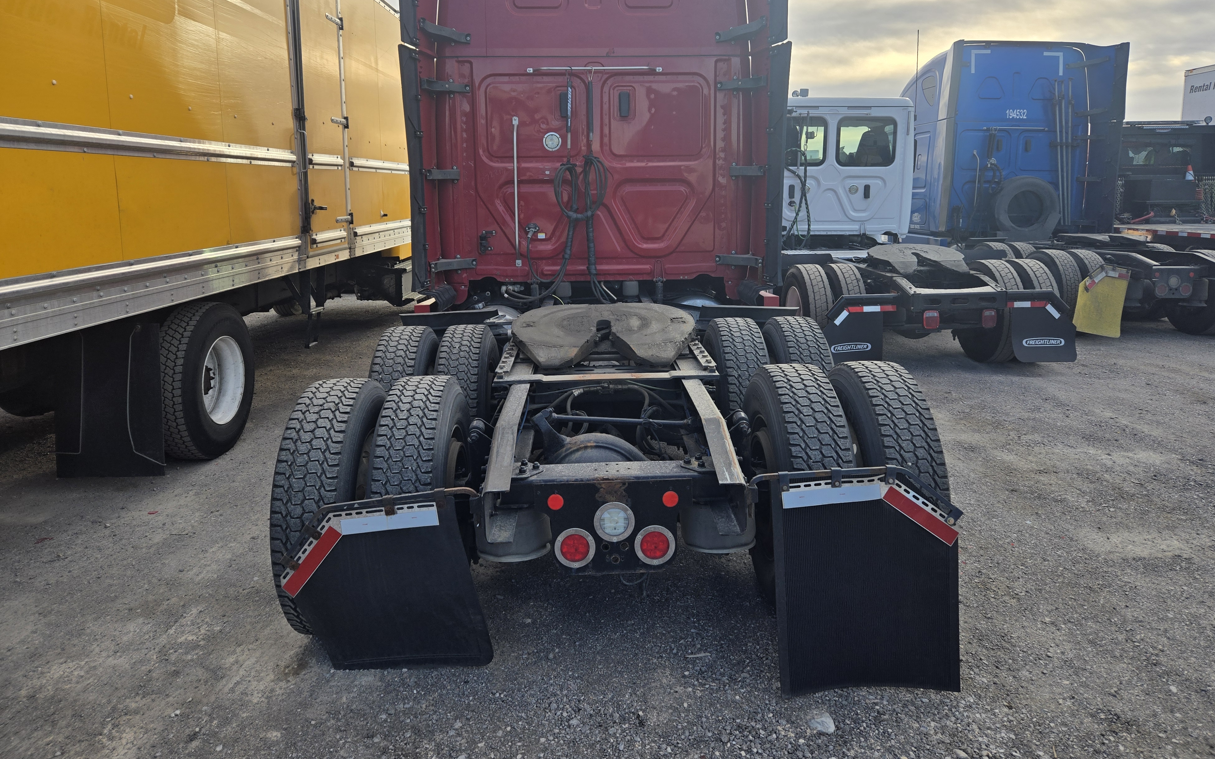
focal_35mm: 25
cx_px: 618
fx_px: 828
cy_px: 301
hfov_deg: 72.5
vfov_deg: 49.0
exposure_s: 1/1053
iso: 25
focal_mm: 5.4
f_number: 1.8
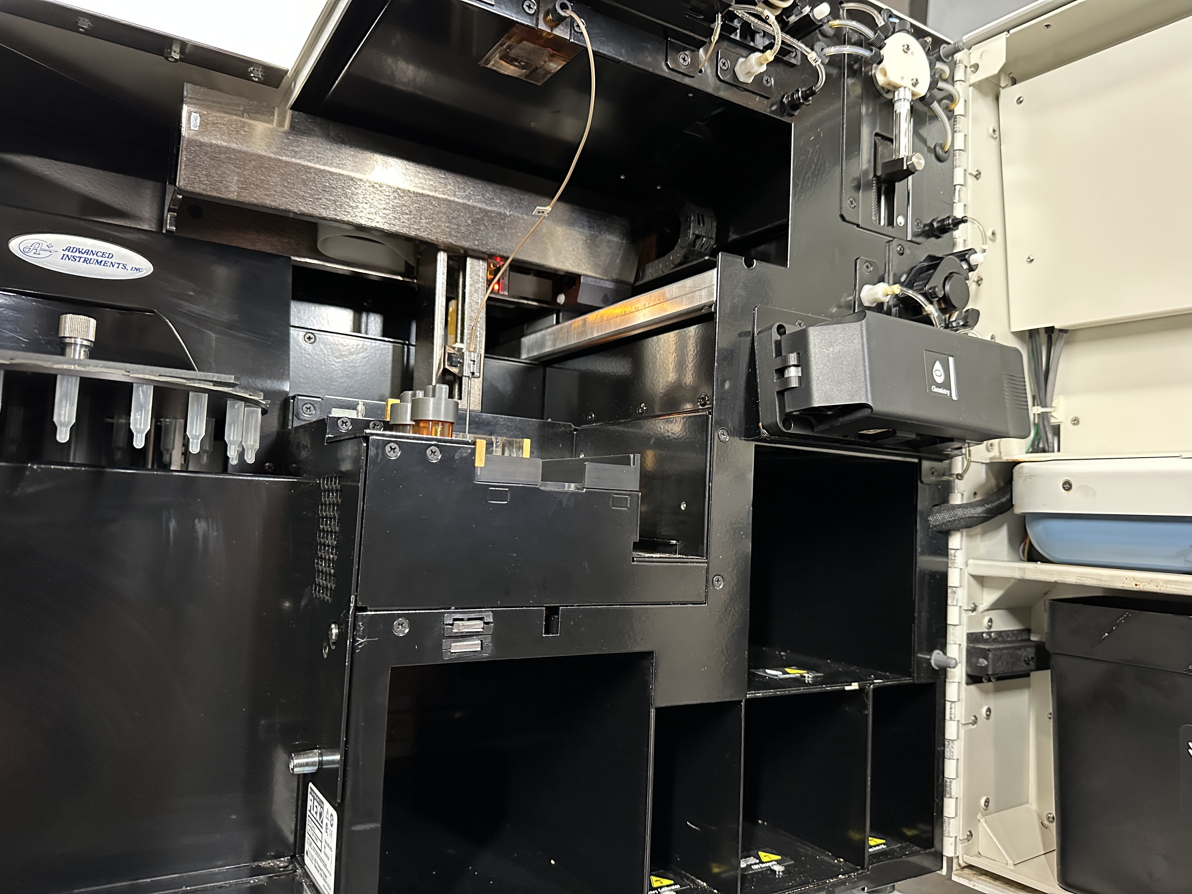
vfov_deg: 56.8
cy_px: 447
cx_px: 596
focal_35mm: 24
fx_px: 826
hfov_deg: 71.6
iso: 800
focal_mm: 6.86
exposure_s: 1/40
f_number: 1.78
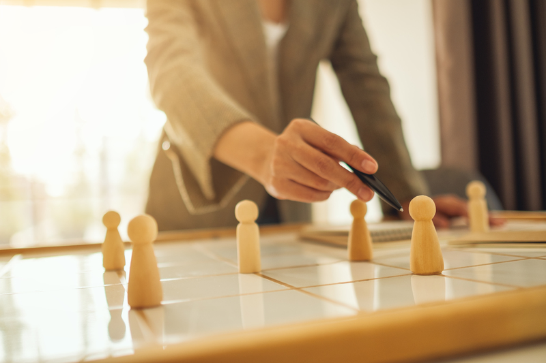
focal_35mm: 35
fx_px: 531
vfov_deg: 37.8
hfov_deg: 54.4
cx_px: 273
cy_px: 182
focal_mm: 23
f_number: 1.4
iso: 200
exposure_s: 1/600
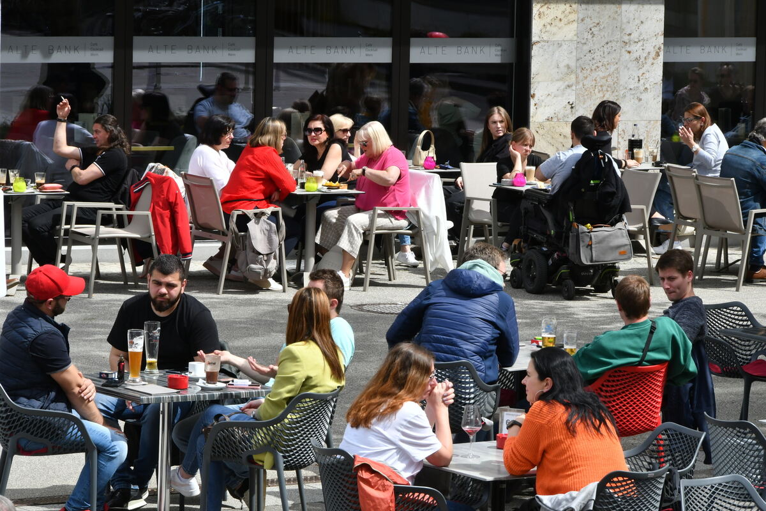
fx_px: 3830
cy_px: 256
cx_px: 383
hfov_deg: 11.4
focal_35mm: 180
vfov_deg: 7.6
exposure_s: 1/320
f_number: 18
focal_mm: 120
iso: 500
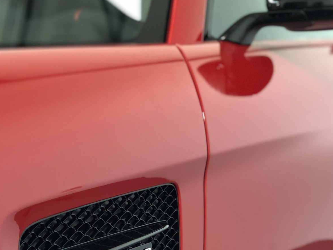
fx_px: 876
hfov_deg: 21.4
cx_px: 104
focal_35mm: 91
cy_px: 206
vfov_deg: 16.1
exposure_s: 1/40
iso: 125
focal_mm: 6
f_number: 2.4
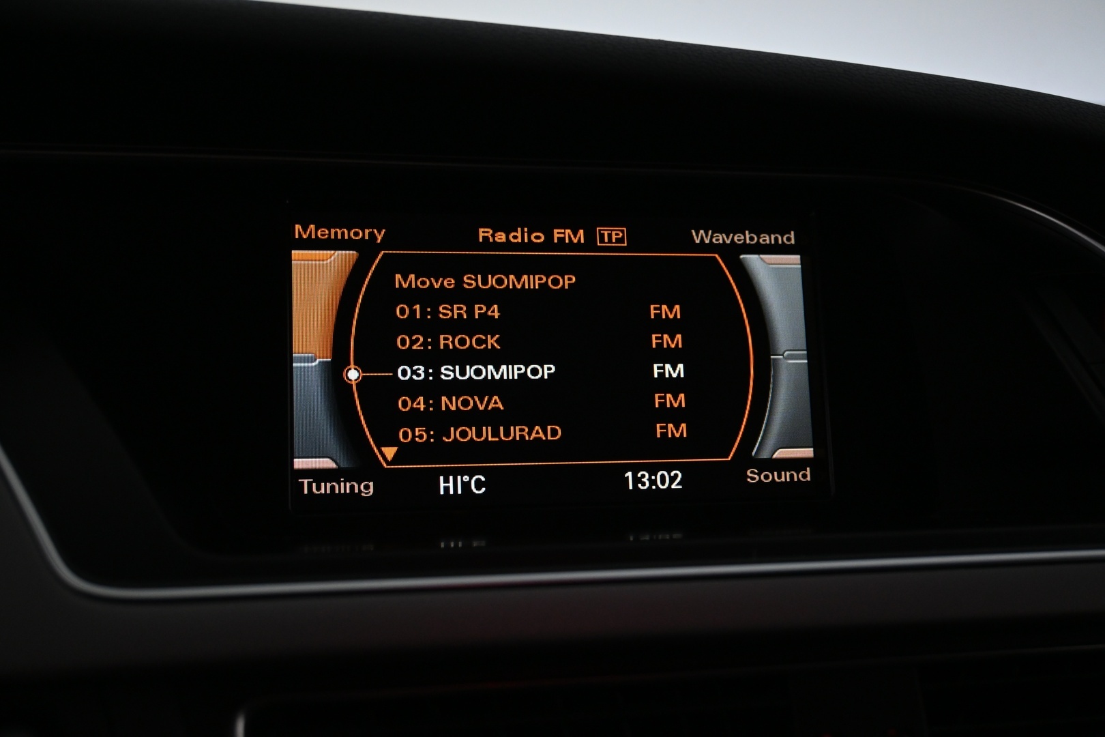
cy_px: 368
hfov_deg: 46.4
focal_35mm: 42
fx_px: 1289
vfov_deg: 31.9
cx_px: 552
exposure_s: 1/50
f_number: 4.5
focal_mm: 28
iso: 1250
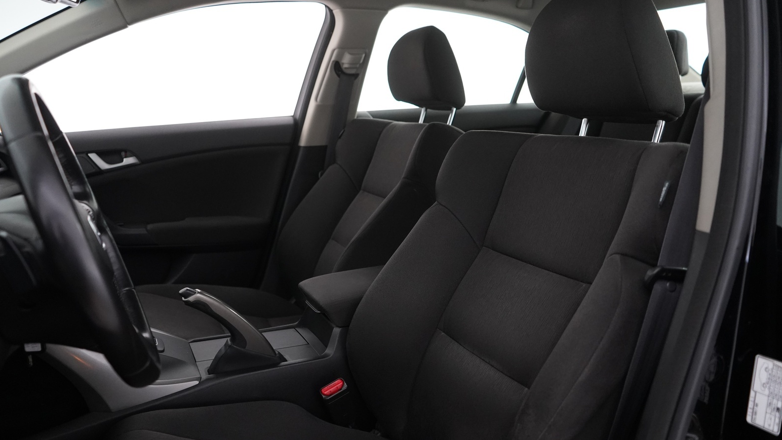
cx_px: 383
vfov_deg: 38.9
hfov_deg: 64.3
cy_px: 239
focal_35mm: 30
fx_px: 622
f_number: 3.5
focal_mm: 28
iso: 4000
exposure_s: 1/60
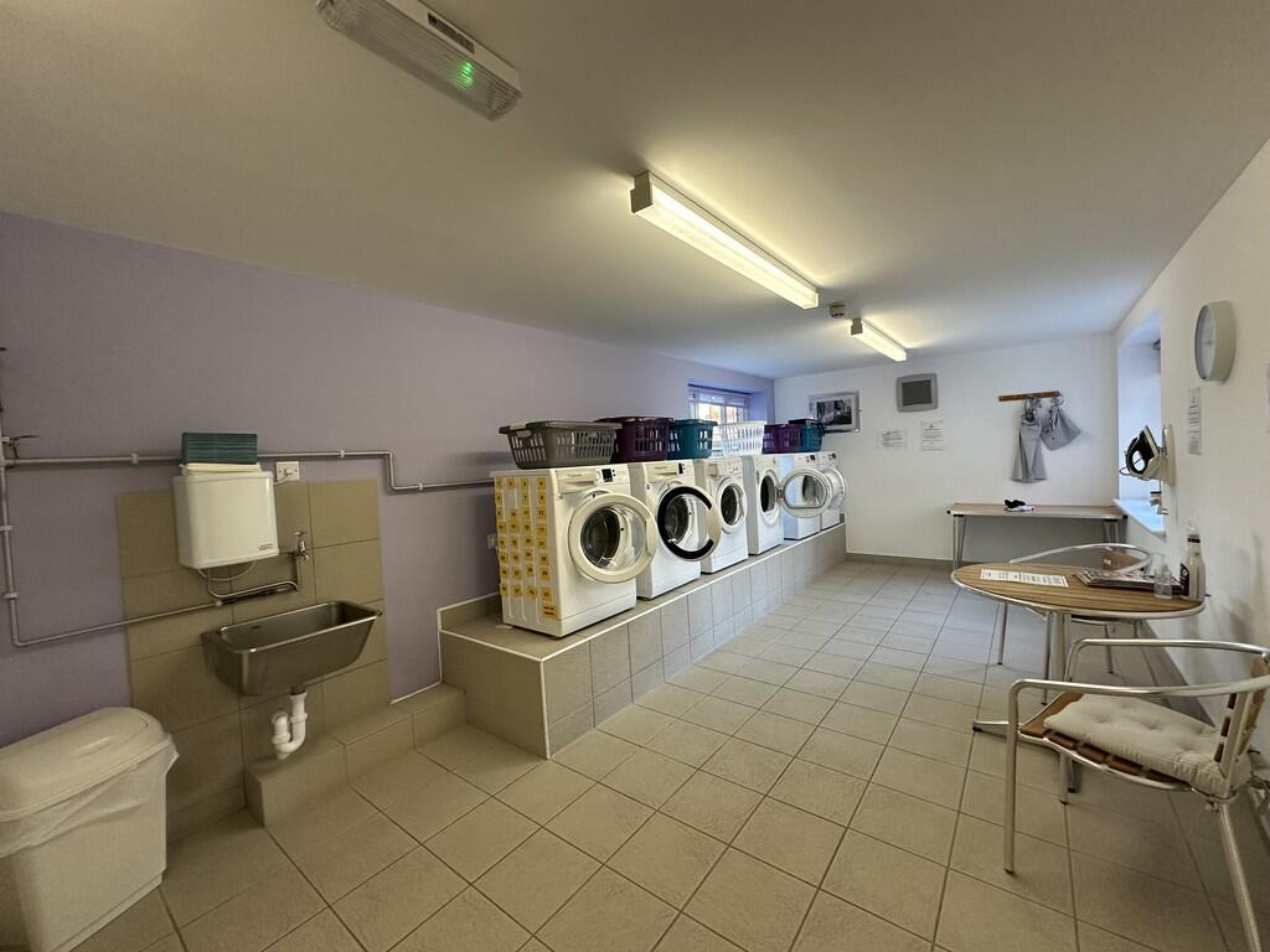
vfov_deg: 85.7
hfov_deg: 102.1
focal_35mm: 14
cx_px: 635
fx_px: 514
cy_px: 476
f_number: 2.2
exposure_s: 1/100
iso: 200
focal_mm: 2.22
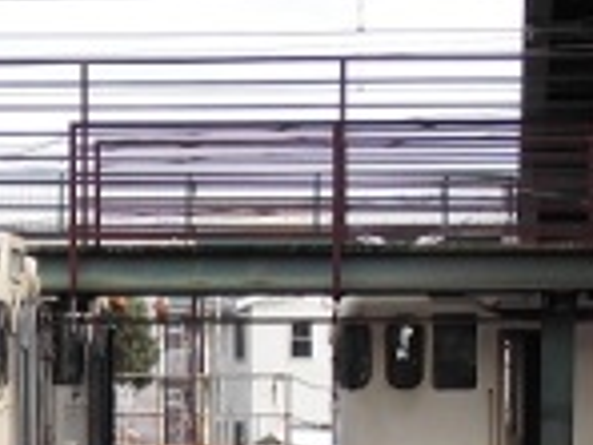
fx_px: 2604
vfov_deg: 9.7
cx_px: 124
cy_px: 471
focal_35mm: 152
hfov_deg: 12.9
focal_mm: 8.03
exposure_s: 1/125
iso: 64
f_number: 3.8
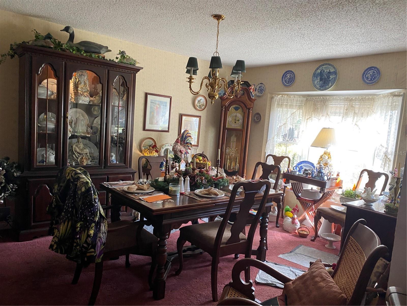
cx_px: 204
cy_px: 153
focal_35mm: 26
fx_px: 306
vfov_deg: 53.1
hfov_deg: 67.3
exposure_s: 1/60
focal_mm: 4.25
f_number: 1.8
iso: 80
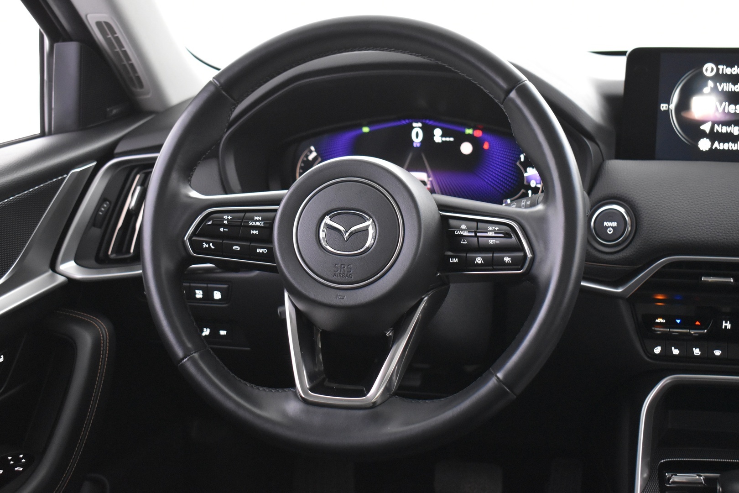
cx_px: 370
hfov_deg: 43.6
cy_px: 246
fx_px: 924
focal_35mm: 45
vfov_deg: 29.9
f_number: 4.2
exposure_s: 1/10
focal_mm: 30
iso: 3200
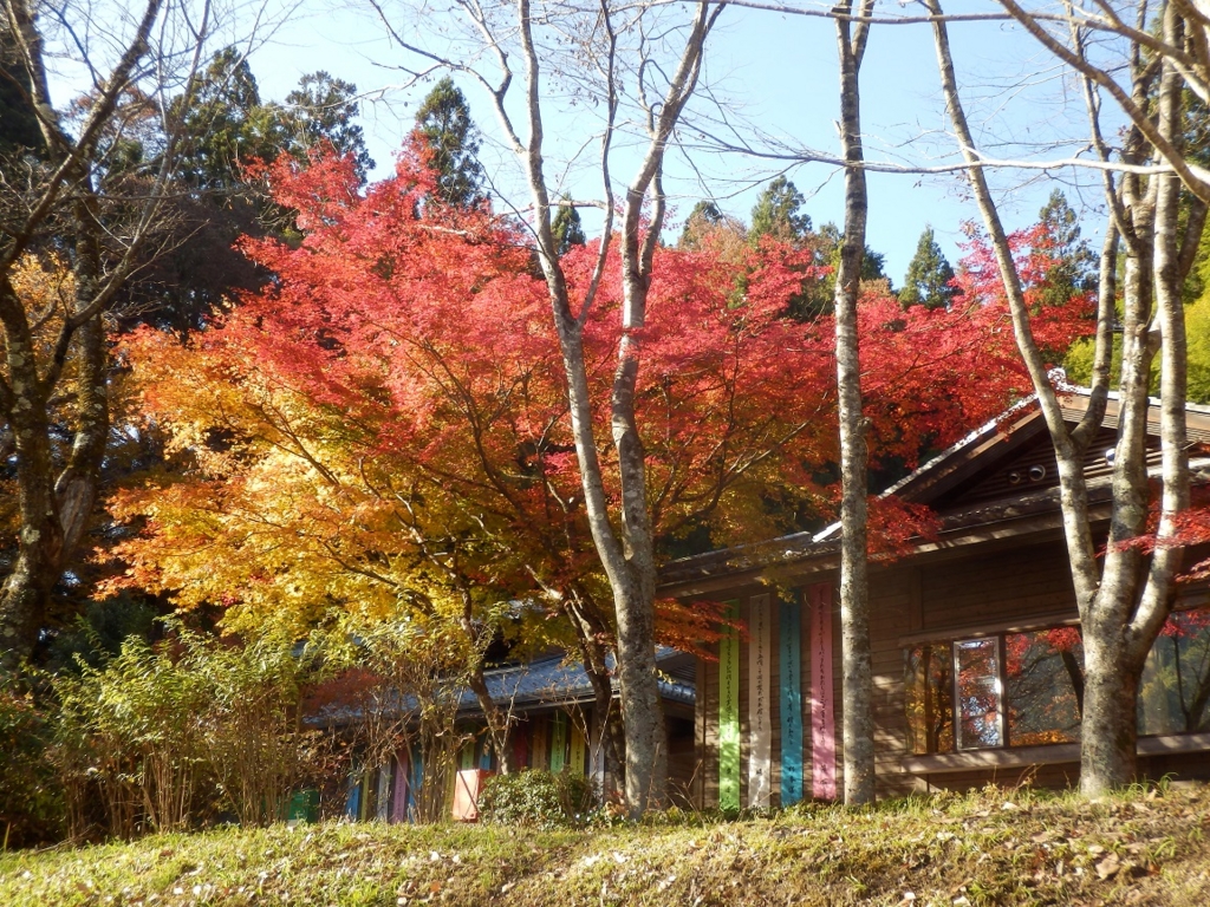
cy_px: 454
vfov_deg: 28.6
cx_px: 605
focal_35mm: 51
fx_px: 1783
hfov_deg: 37.5
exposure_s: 1/100
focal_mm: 9.1
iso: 80
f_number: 4.4
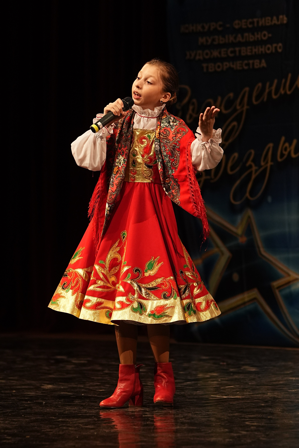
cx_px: 150
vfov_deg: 11.9
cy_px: 224
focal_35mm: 172
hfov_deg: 8.0
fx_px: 2143
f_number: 3.2
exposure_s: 1/400
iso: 1600
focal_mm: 115
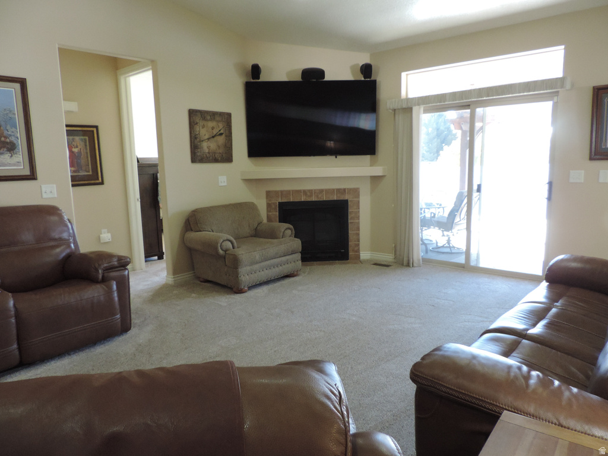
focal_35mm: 24
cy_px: 228
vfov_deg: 56.8
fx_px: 422
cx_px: 304
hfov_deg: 71.6
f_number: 3
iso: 640
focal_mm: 4.3
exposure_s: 1/60
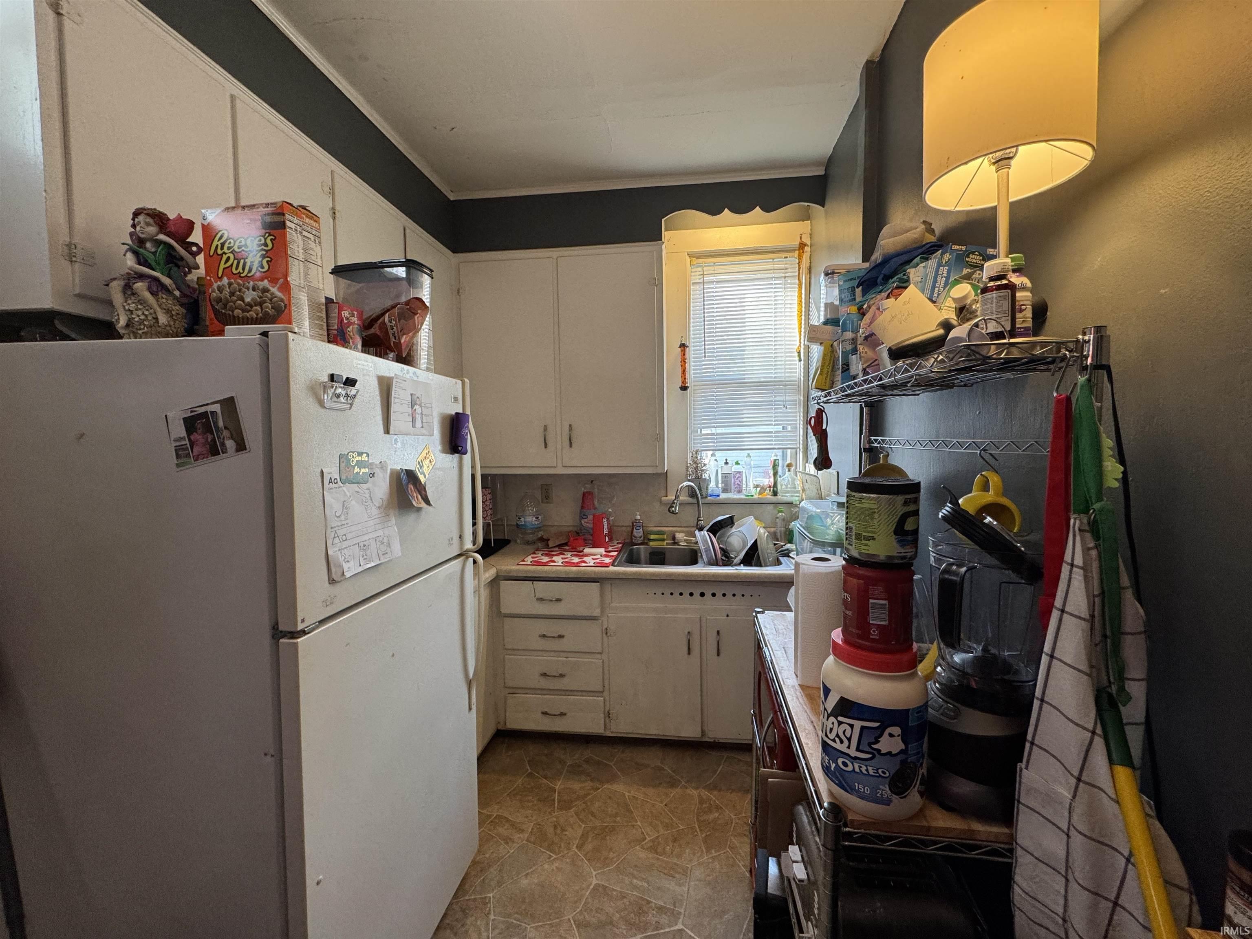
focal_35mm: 14
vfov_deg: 85.7
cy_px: 470
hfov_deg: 102.1
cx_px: 626
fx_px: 506
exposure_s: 1/60
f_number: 2.2
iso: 200
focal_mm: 2.22
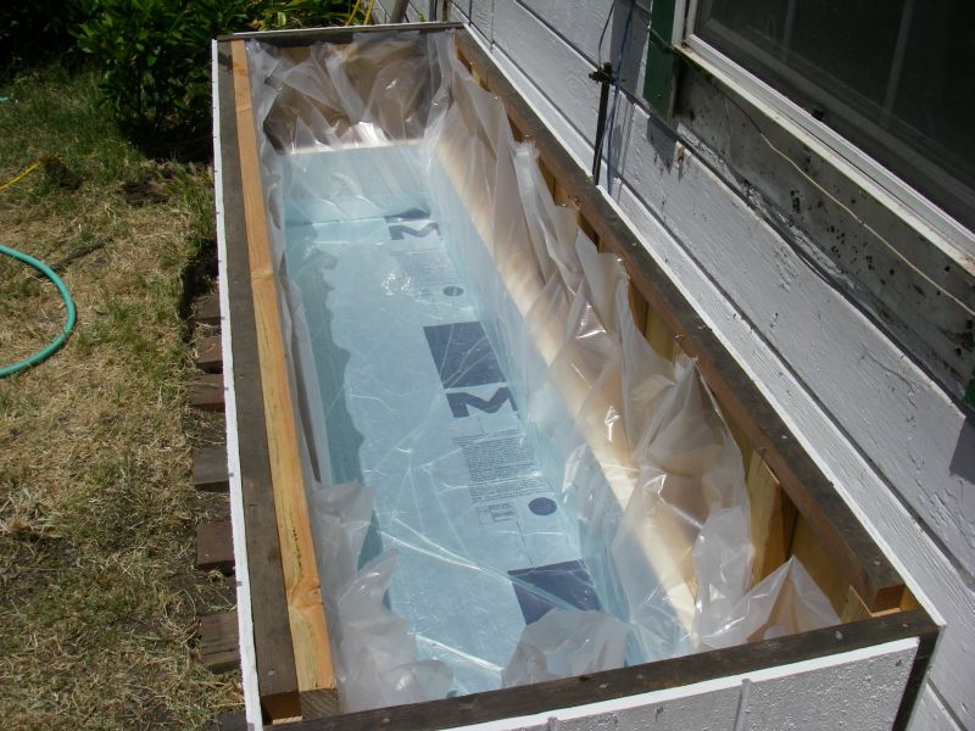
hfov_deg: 49.0
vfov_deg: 37.7
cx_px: 488
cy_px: 366
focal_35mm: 38
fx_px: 1070
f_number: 6.6
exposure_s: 1/640
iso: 64
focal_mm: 6.3
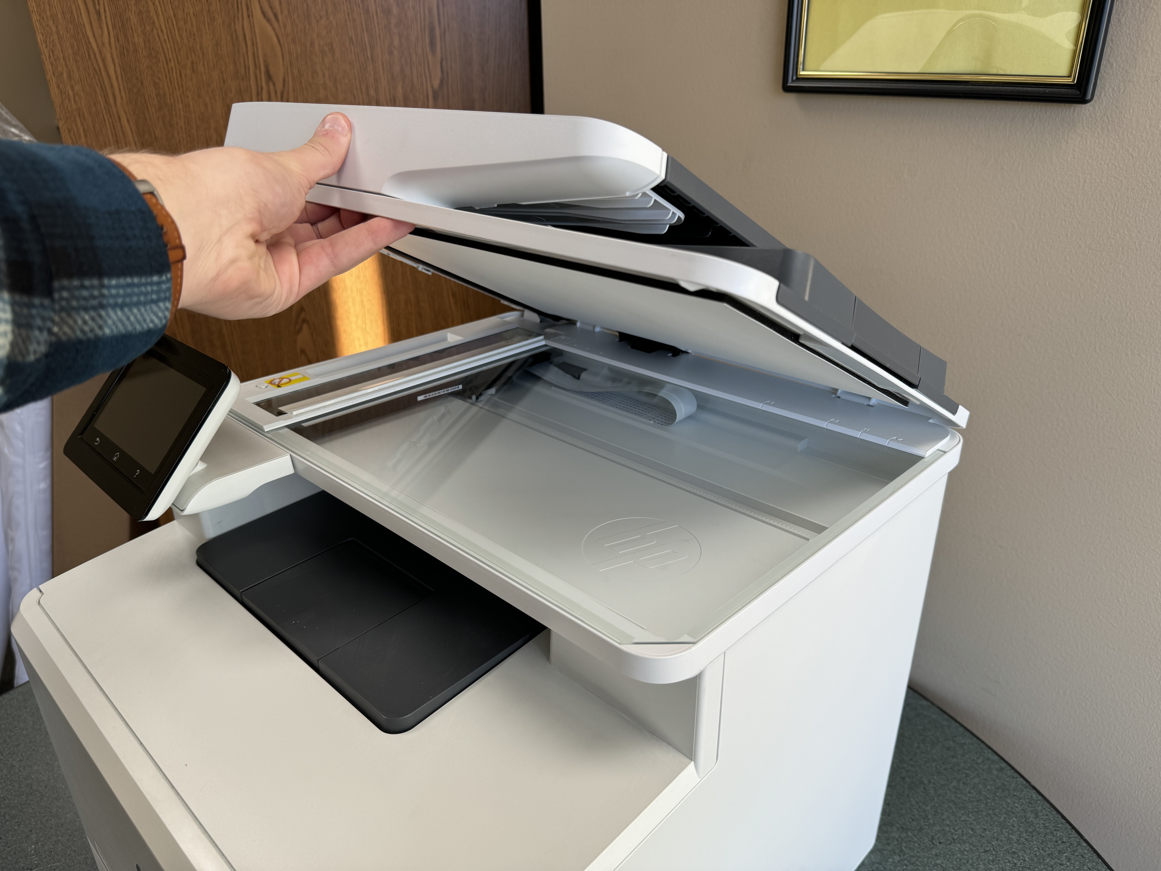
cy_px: 436
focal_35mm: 24
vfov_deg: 56.8
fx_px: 805
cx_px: 580
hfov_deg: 71.6
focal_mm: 6.86
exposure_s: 1/120
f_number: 1.78
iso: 64
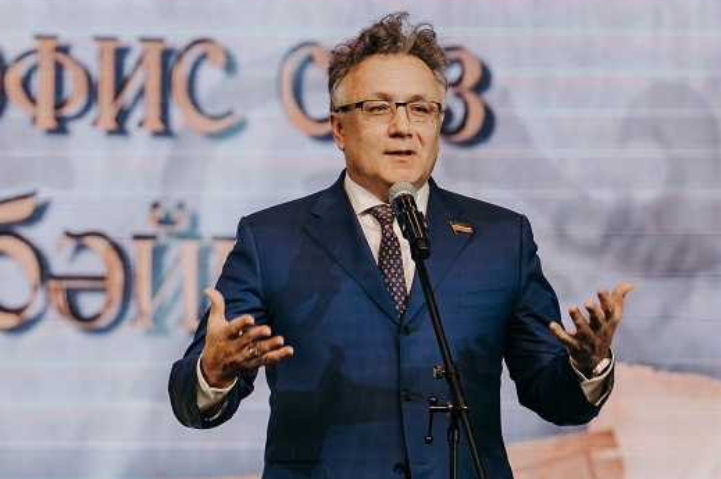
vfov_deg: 4.1
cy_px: 276
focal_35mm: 333
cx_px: 378
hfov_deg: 6.2
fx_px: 6663
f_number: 5
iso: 800
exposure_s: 1/160
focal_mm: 180
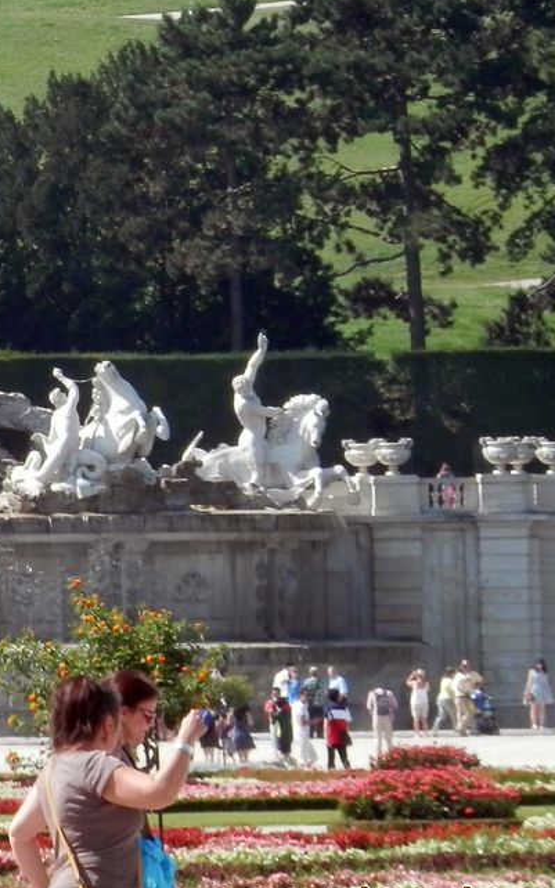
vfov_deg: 3.9
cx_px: -430
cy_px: 261
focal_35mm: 539
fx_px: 13050
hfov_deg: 2.4
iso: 80
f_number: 5.9
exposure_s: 1/200
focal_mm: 36.5
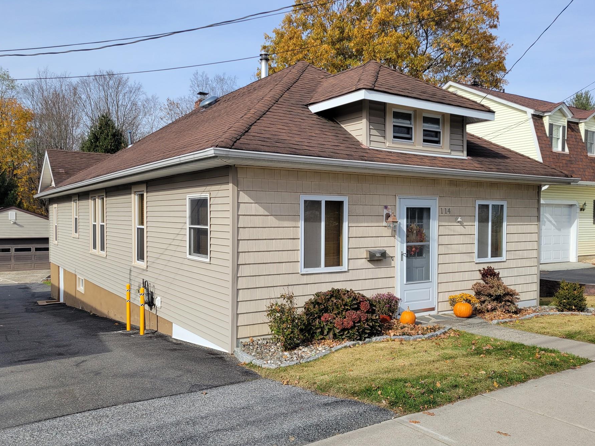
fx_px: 516
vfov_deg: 46.8
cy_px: 240
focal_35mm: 30
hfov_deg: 59.9
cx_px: 273
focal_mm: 5.4
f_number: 1.8
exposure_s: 1/1809
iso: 40
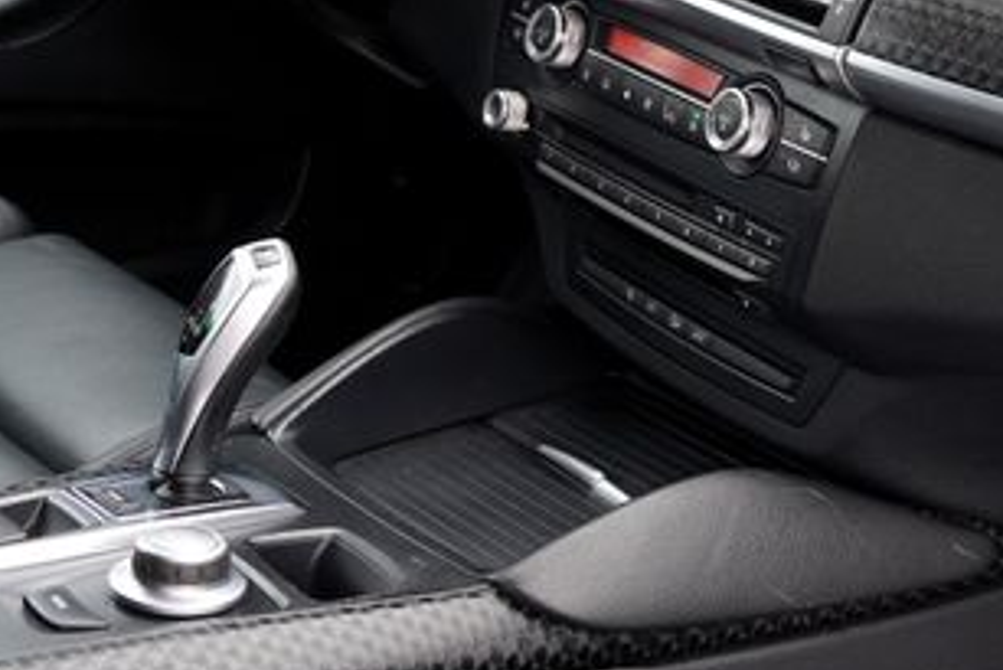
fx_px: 2230
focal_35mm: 80
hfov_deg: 24.2
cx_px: 1016
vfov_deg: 16.9
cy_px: 106
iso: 640
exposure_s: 1/160
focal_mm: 24
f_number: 4
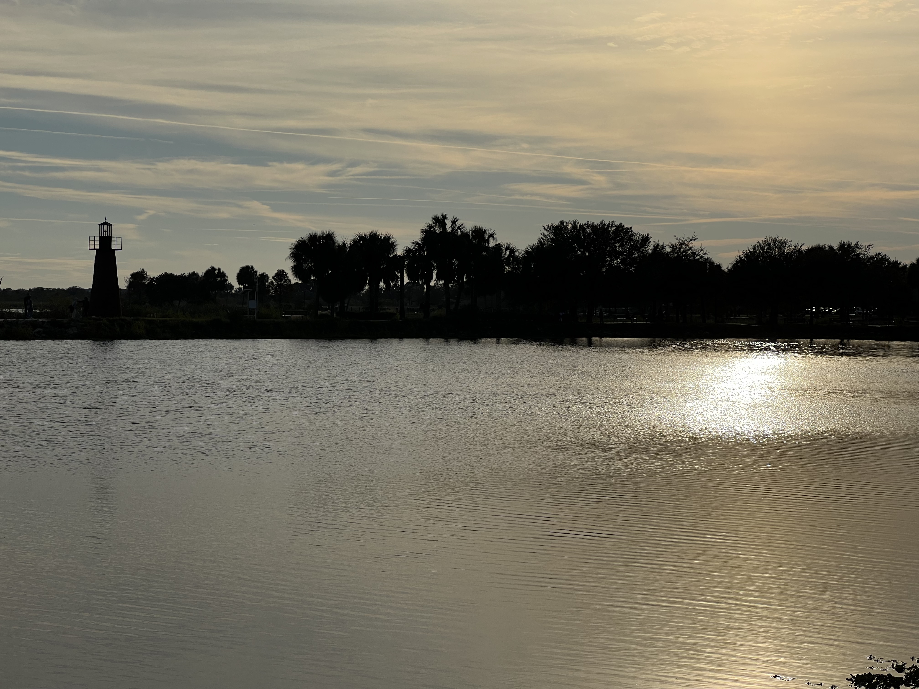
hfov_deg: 25.3
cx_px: 460
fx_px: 2044
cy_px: 344
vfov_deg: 19.1
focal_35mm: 77
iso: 25
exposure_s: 1/3311
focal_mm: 9
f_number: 2.8
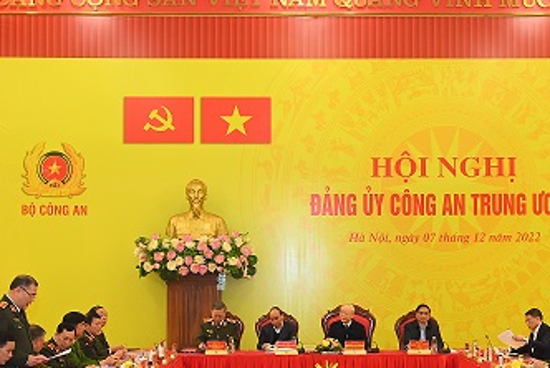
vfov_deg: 20.3
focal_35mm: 67
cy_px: 252
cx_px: 321
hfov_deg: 30.0
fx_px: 1024
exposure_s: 1/125
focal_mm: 32
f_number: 4
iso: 2000
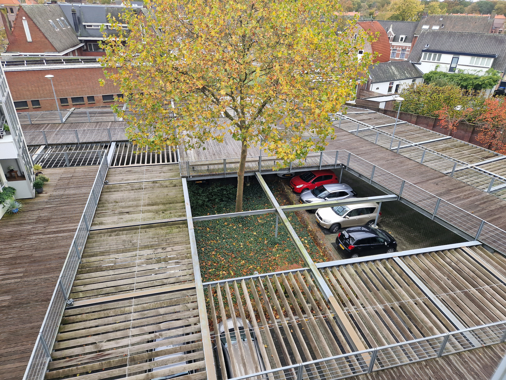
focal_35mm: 23
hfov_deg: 73.9
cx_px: 253
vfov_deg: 58.9
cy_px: 190
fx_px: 336
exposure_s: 1/180
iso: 50
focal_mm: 5.4
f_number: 1.8
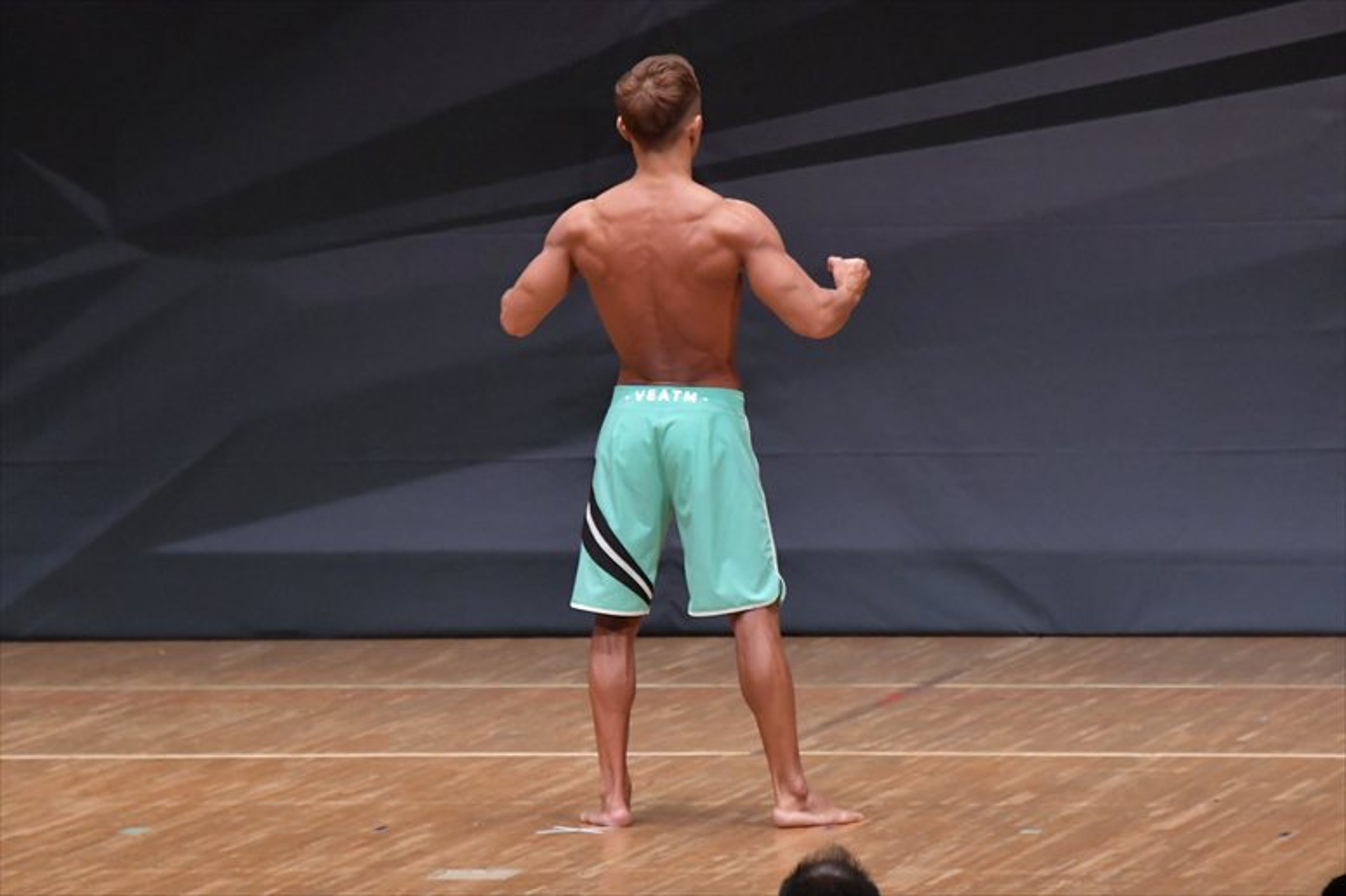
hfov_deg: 6.9
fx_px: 11211
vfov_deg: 4.6
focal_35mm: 300
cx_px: 673
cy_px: 448
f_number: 5.6
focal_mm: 200
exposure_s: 1/400
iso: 6400
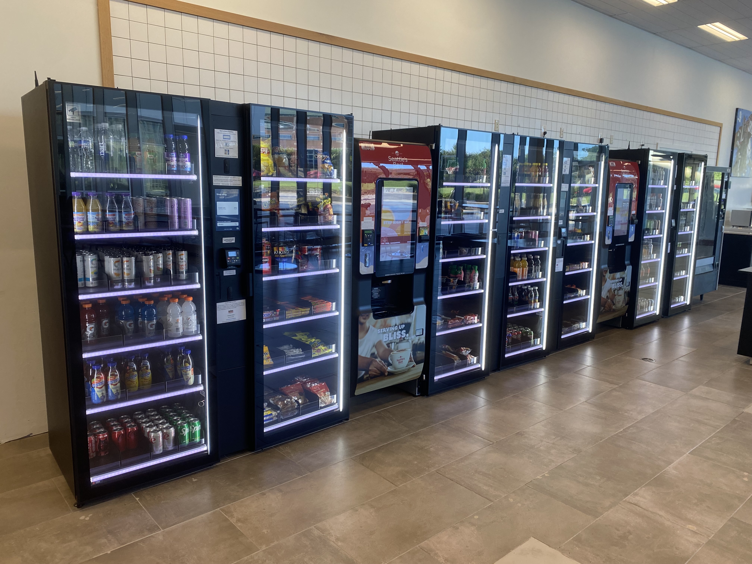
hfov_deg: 67.3
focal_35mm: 26
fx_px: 565
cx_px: 376
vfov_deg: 53.1
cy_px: 282
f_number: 1.8
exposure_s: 1/122
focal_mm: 4.25
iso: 100
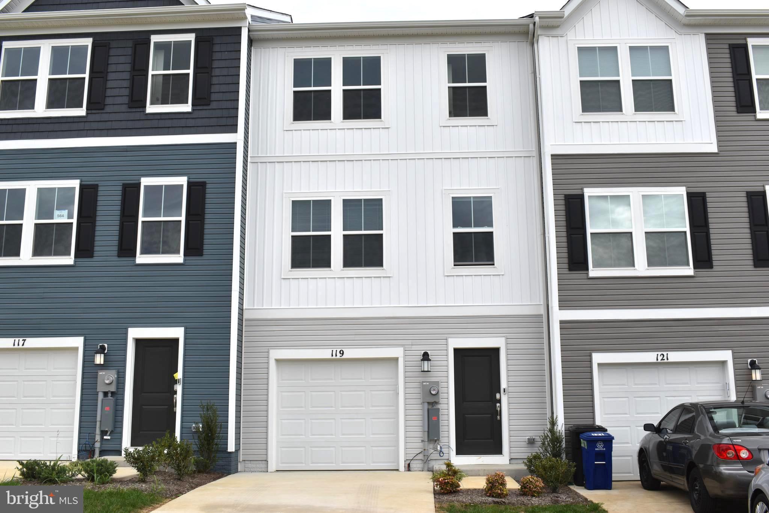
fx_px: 769
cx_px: 384
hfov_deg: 53.1
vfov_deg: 36.9
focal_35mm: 36
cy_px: 256
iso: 200
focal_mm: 24
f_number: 9
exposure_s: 1/320
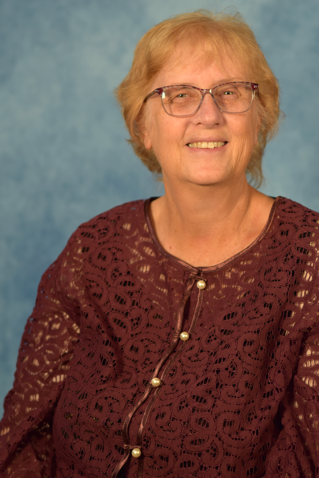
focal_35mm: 128
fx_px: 1695
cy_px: 239
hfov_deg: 10.8
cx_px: 160
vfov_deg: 16.1
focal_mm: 85
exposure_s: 1/125
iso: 250
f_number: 2.8
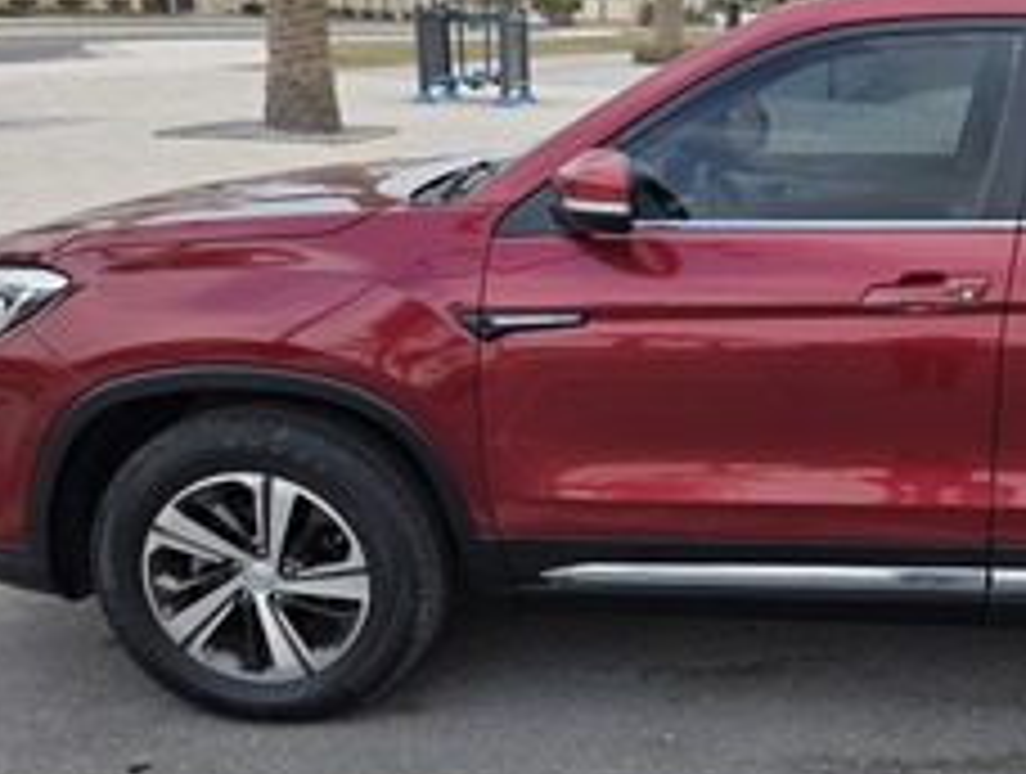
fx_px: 1366
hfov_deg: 38.4
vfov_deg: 31.6
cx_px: 920
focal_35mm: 46
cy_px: 389
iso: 80
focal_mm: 6.3
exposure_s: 1/1269
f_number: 1.7
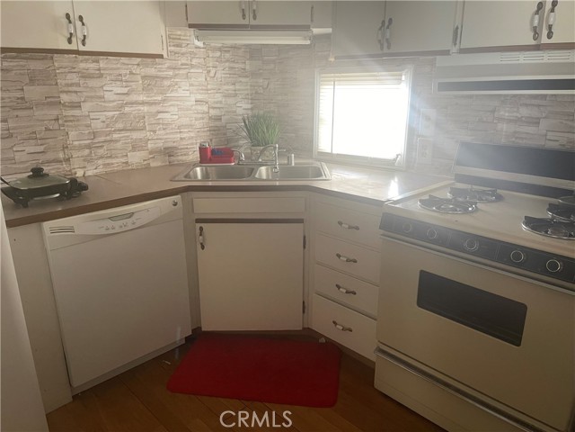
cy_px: 216
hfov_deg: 69.4
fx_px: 415
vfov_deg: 54.9
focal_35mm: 25
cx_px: 288
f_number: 1.6
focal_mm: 5.1
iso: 160
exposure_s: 1/60
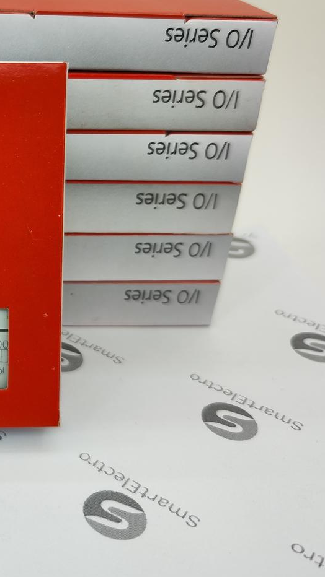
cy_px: 212
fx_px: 659
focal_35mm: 43
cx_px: -86
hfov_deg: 24.5
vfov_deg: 46.9
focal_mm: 7.01
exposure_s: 1/100
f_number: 1.69
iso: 52
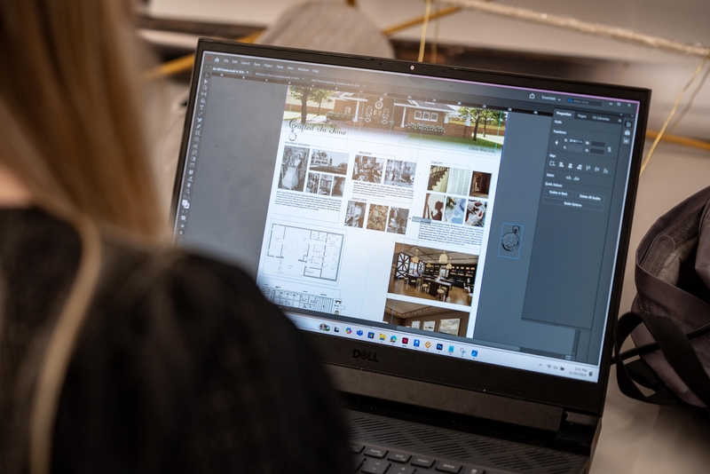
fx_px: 1637
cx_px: 355
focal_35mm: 83
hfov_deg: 24.5
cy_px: 237
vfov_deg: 16.5
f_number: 3.5
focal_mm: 83
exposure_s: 1/320
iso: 1250
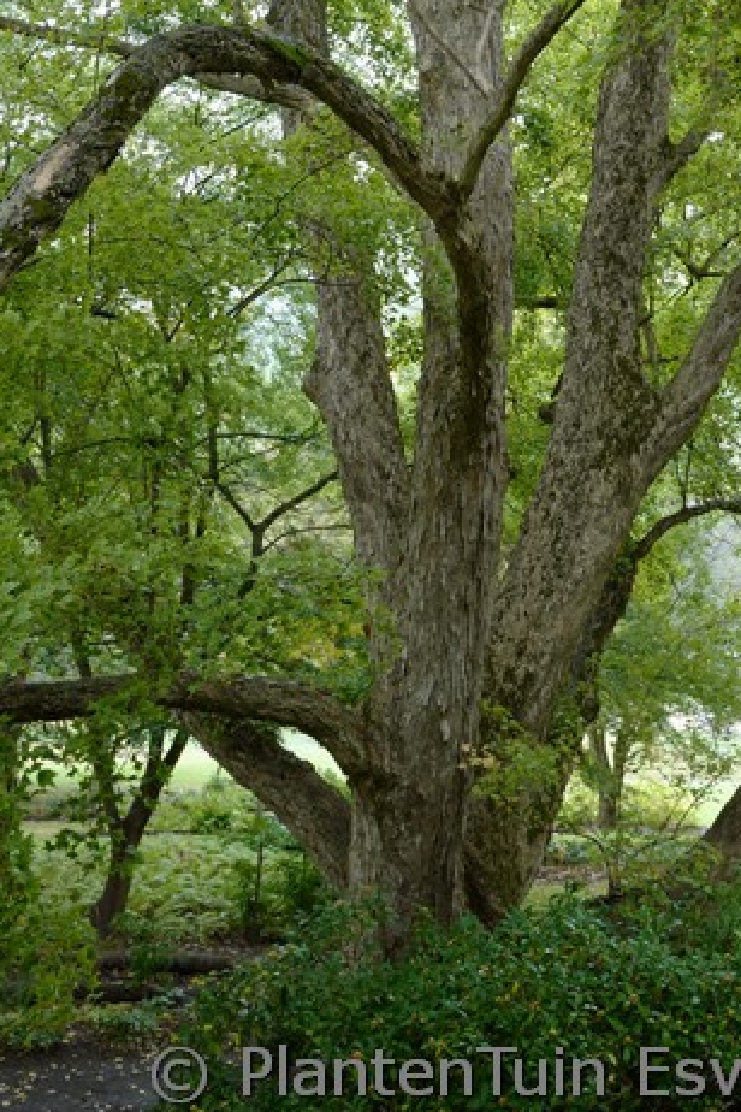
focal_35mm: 62
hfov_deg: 21.8
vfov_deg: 30.2
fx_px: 1914
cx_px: 502
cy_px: 7
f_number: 6.3
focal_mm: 28
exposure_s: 1/60
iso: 1250
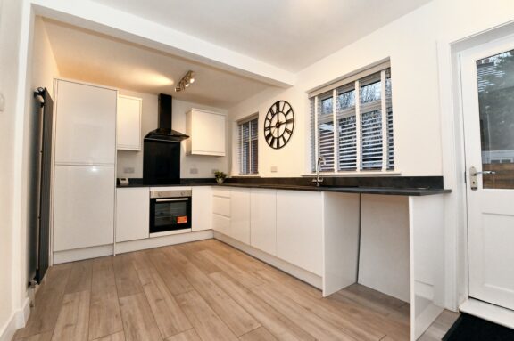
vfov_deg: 77.2
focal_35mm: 15
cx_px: 257
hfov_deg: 100.4
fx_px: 214
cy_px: 170
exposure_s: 1/160
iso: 6400
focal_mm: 15
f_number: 10
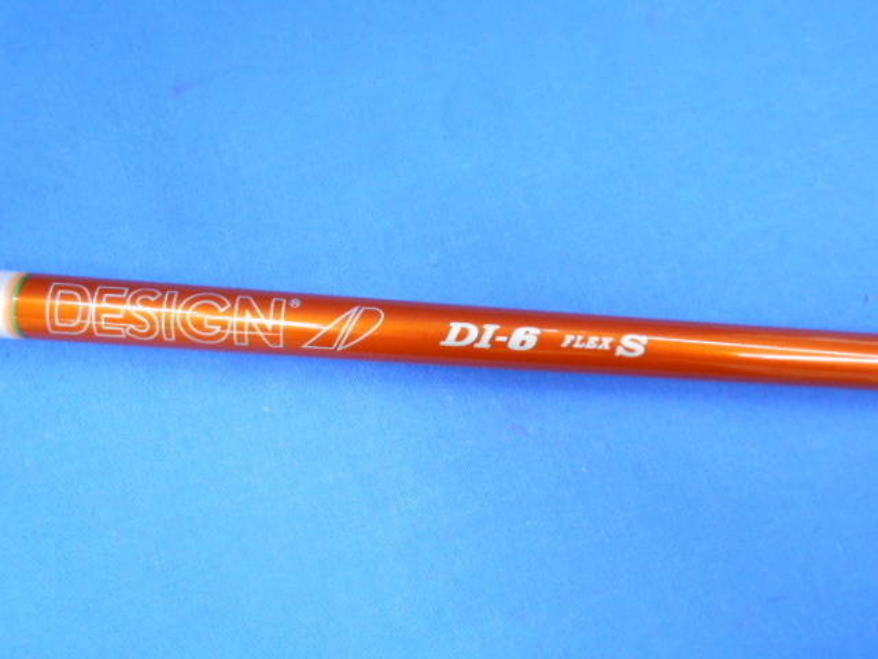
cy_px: 330
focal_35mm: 26
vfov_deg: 53.1
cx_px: 439
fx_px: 659
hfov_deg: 67.3
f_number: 3.2
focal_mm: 4.6
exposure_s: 1/25
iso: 400
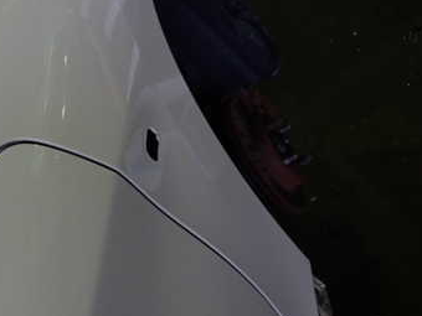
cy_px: 126
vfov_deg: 27.5
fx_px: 646
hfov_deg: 34.5
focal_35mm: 53
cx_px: 57
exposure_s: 1/30
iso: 200
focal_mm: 5.4
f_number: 2.3
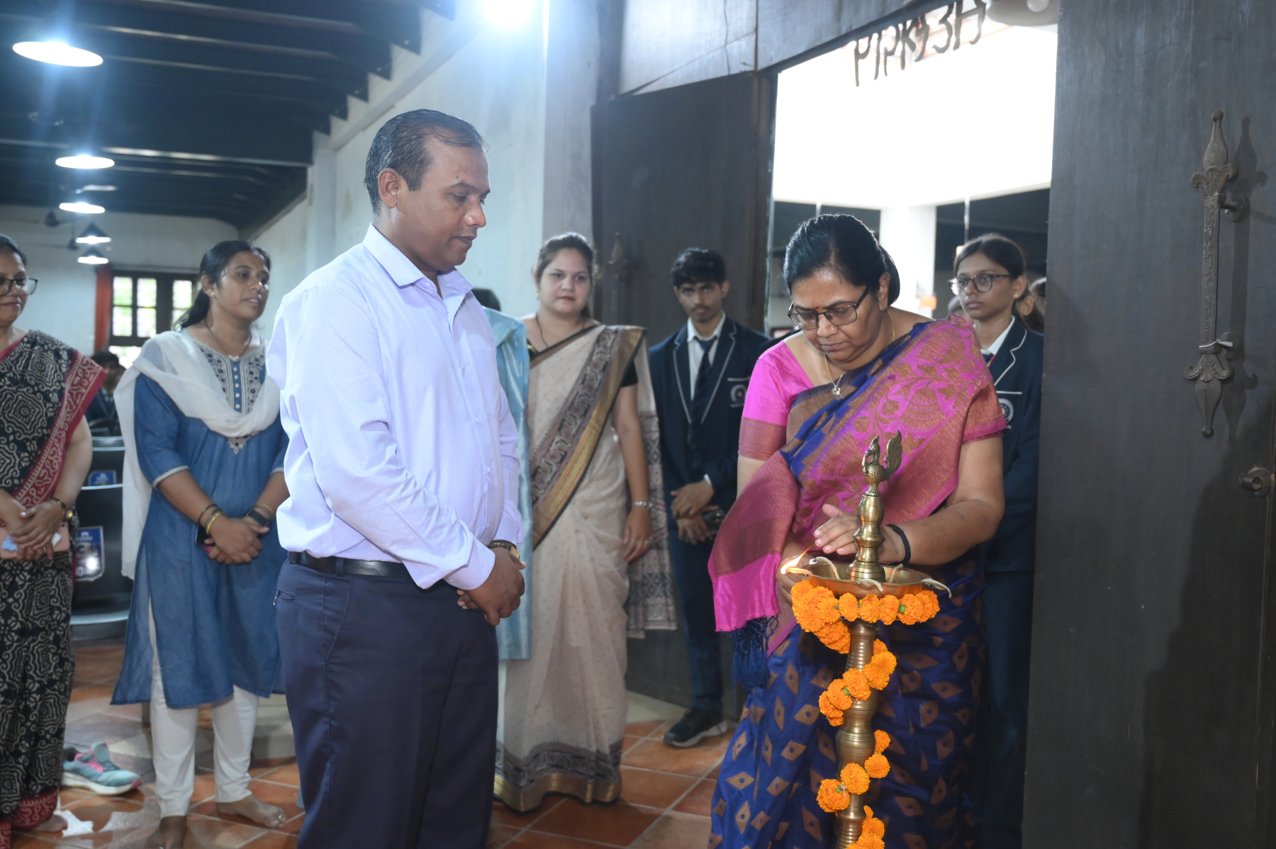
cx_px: 638
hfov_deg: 55.8
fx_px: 1204
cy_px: 424
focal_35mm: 34
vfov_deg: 38.8
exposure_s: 1/160
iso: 4000
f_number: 4
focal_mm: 34
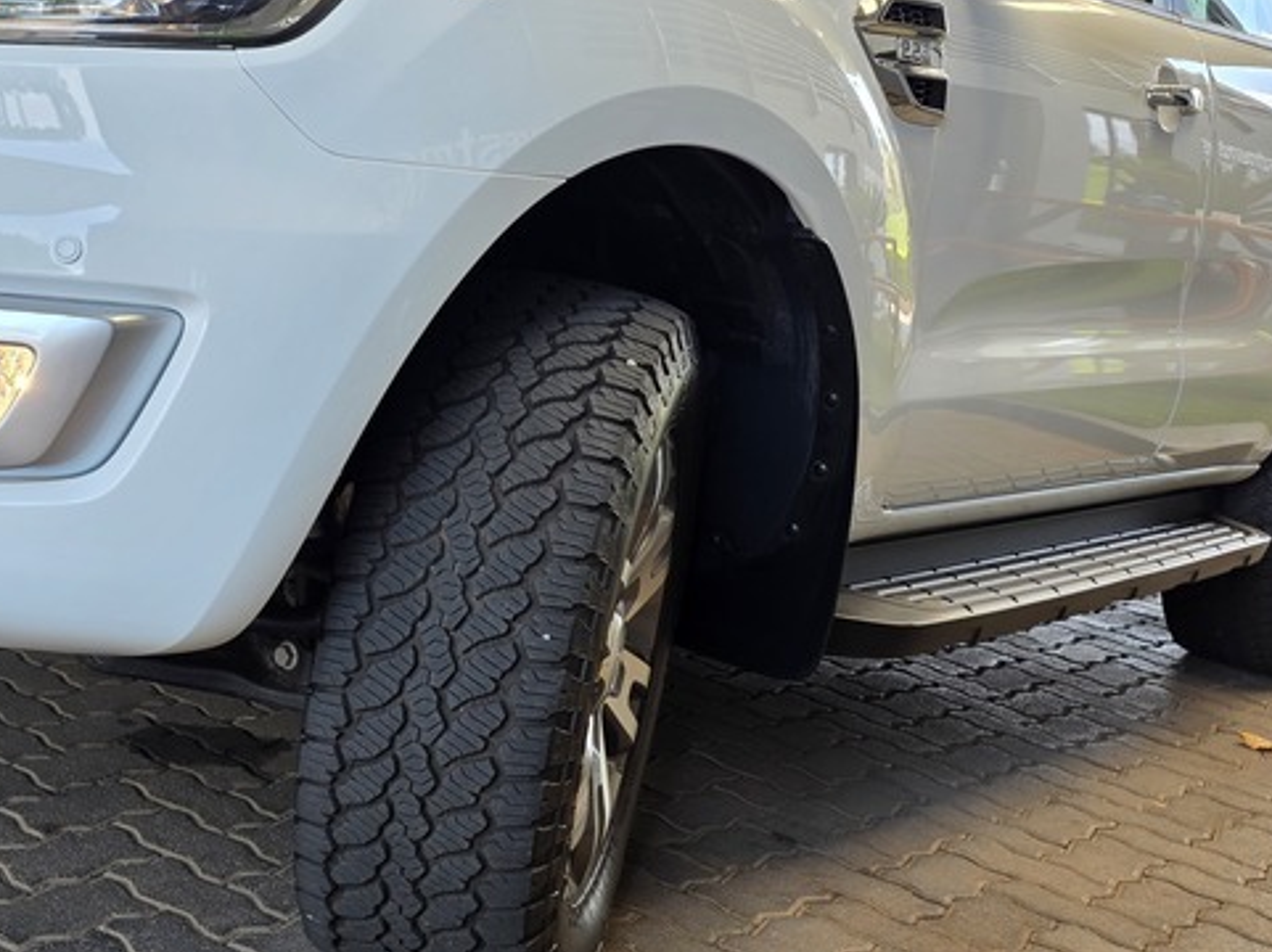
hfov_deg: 37.7
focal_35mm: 49
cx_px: 278
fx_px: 1799
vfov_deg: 29.0
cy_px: 198
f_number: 1.7
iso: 32
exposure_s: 1/180
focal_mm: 6.25
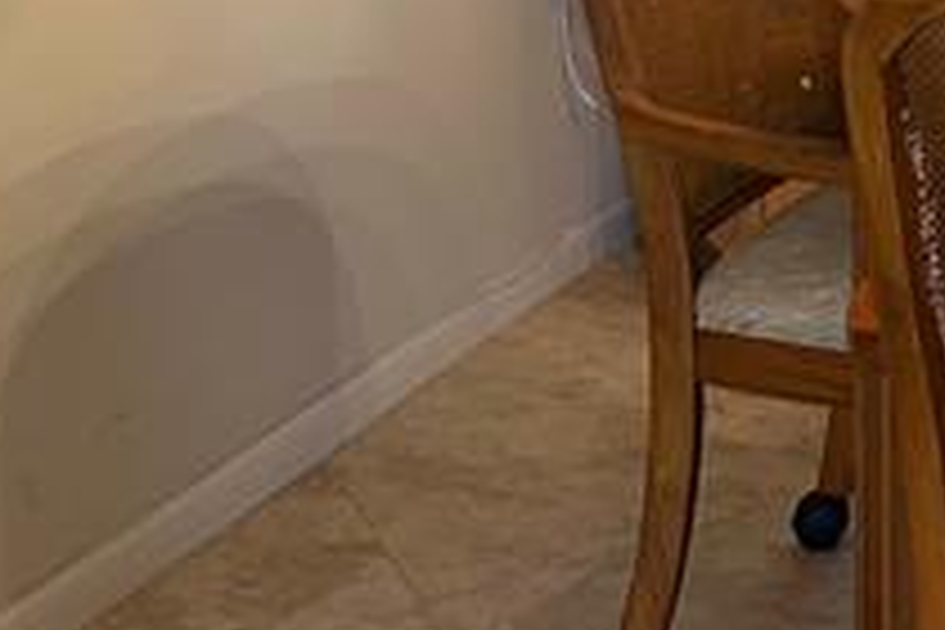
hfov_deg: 16.9
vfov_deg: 12.0
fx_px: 2704
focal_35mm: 103
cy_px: -576
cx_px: 1629
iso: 40
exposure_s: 1/30
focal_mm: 5.7
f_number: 1.5
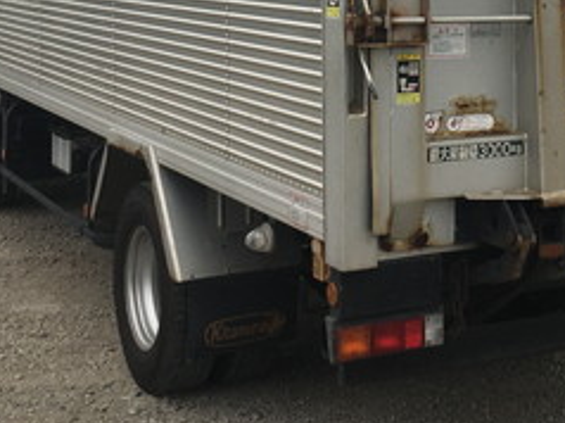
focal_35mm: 78
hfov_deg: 24.8
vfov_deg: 18.1
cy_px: -59
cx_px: 406
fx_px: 1272
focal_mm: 4.15
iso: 25
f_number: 2.2
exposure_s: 1/361
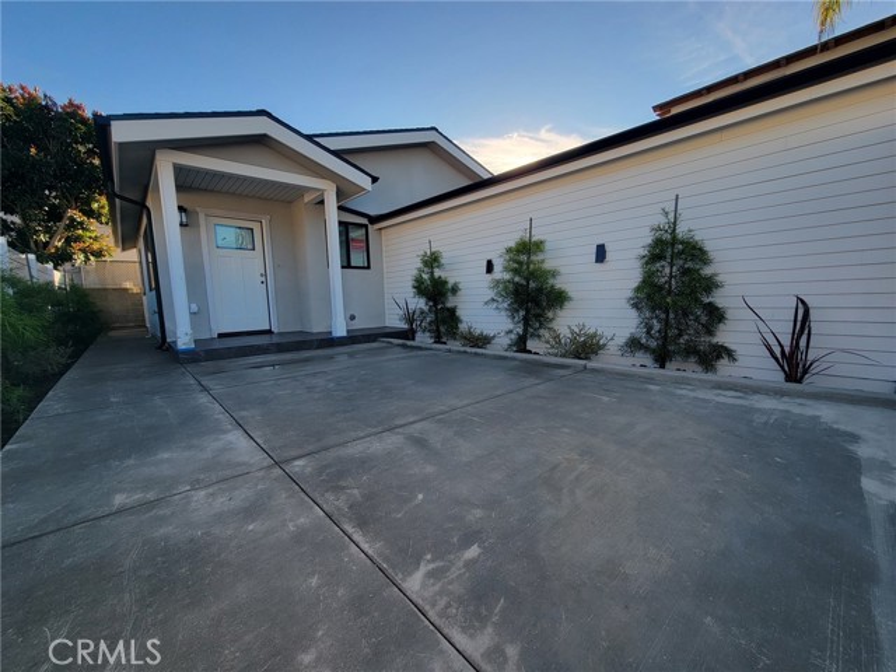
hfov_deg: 106.2
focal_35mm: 13
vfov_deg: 89.9
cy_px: 336
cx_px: 448
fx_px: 336
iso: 50
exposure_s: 1/554
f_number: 2.2
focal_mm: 2.2
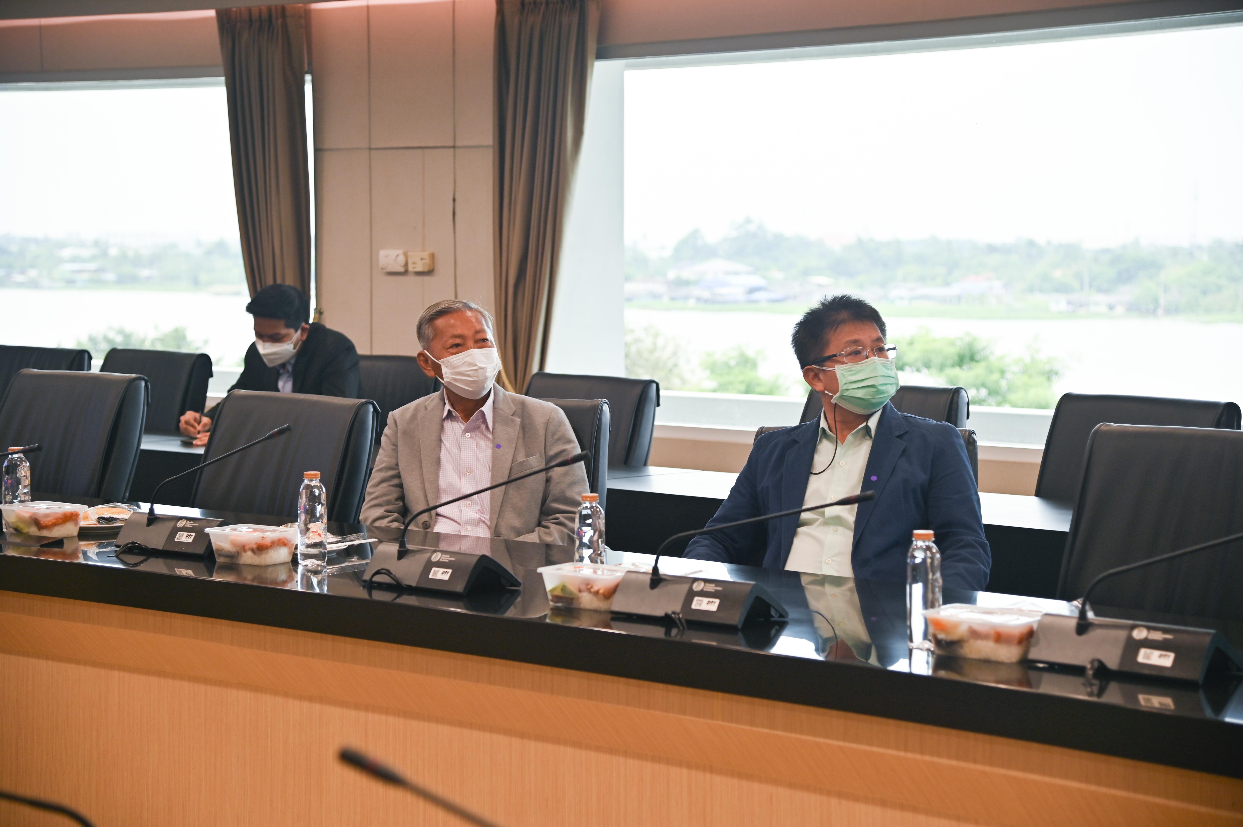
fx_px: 2415
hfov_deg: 28.9
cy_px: 414
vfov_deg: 19.4
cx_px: 622
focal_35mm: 70
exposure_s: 1/80
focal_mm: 70
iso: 200
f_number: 4.5
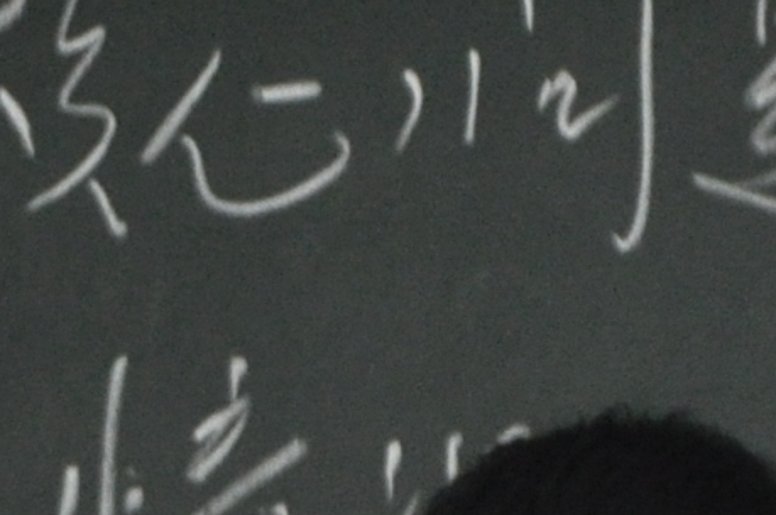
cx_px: 920
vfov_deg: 1.2
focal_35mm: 1102
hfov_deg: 1.9
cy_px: 1087
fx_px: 23739
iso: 800
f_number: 5.6
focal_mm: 105
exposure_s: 1/60
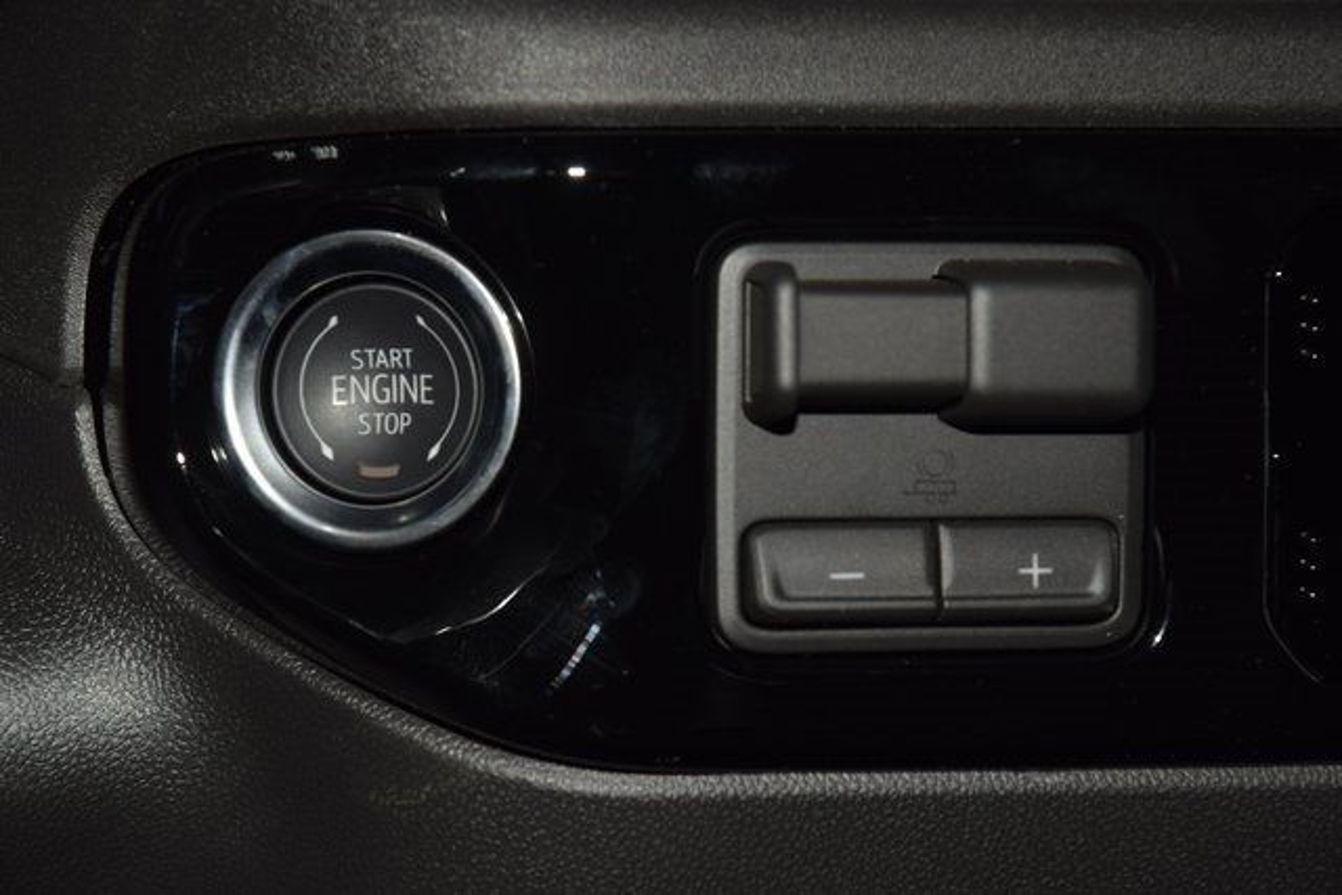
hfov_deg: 19.5
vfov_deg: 13.0
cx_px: 671
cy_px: 448
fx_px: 3915
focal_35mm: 105
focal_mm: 70
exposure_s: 1/125
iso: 100
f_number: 8
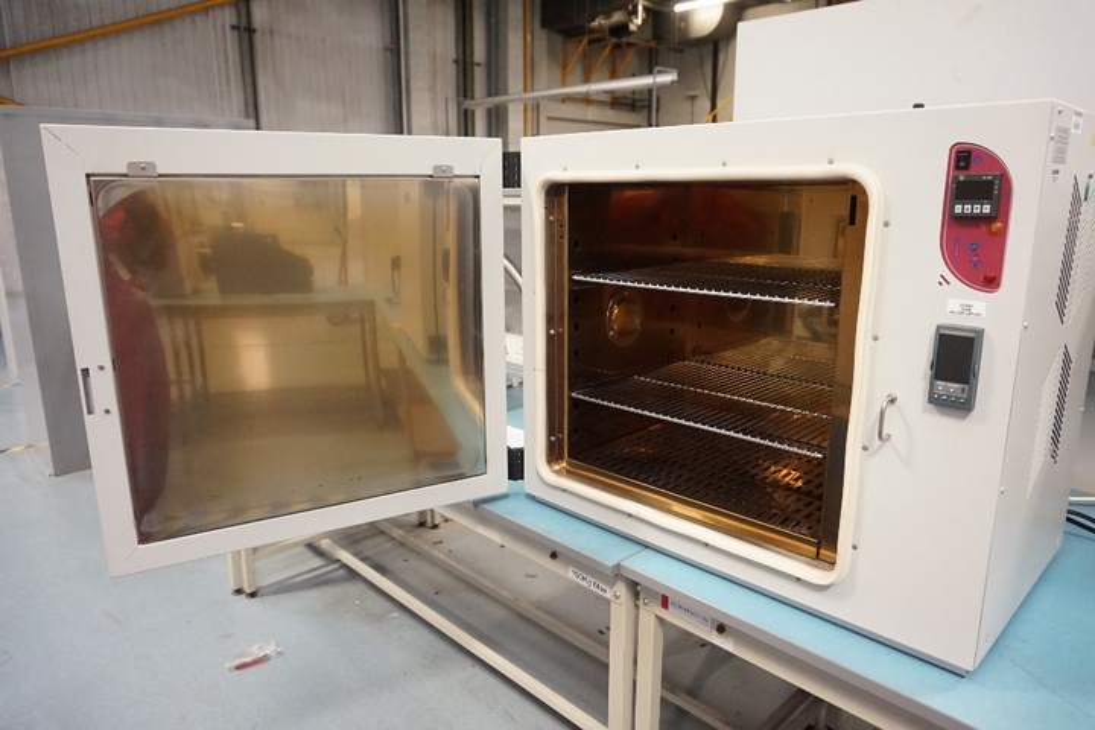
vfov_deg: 53.1
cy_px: 365
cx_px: 548
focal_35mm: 24
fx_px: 730
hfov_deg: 73.7
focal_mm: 16
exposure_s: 1/125
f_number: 3.5
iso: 3200
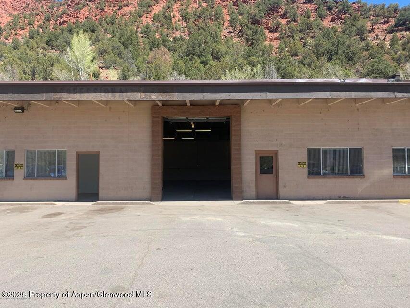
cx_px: 205
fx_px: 308
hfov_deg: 67.3
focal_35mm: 26
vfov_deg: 53.1
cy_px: 154
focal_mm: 4.25
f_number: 1.8
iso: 25
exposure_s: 1/1350
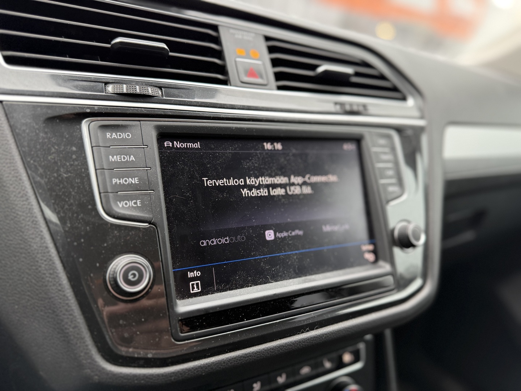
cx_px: 260
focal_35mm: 24
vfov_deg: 56.8
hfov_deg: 71.6
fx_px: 361
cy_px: 196
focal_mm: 6.76
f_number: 1.78
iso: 200
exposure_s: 1/76
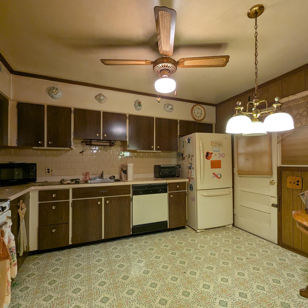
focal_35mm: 16
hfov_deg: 87.4
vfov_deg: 87.4
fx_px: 161
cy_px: 160
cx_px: 161
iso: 148
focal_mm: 1.95
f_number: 2.2
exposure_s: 1/40
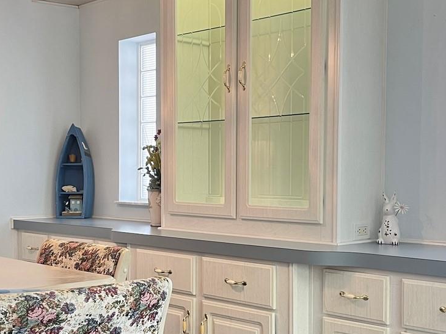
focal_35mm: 57
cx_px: 213
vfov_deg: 25.6
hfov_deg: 33.8
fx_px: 734
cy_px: 199
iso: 100
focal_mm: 5.1
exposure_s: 1/60
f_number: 1.6
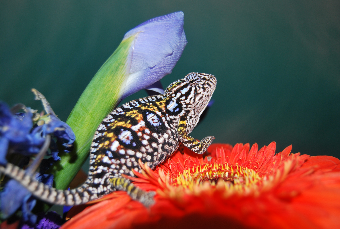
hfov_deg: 46.3
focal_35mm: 42
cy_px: 114
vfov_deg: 32.0
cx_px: 170
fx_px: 397
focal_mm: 28
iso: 200
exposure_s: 1/60
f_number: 4.2
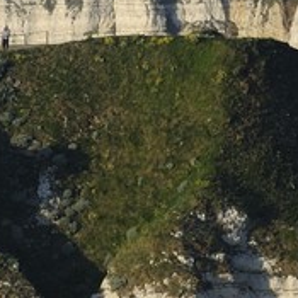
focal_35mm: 814
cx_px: -732
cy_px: 687
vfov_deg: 2.1
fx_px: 7928
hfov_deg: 2.1
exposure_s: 1/250
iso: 200
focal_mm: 105
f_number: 8
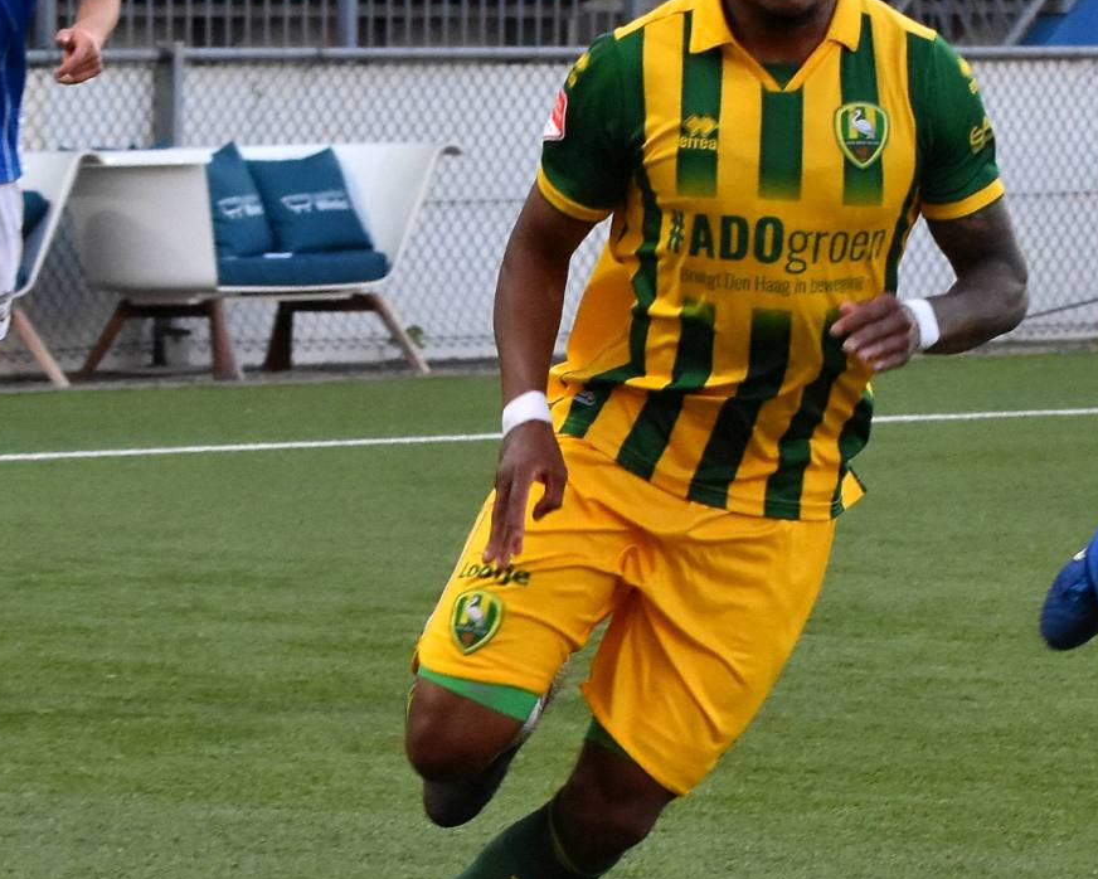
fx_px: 8061
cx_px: 967
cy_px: 411
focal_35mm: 248
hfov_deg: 7.8
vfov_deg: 6.2
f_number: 4.5
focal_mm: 80
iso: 1600
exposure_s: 1/640
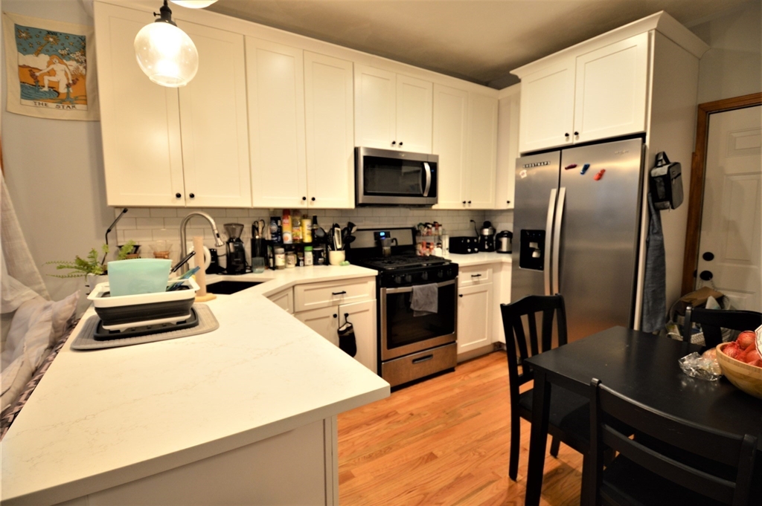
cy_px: 253
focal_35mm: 15
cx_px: 381
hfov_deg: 100.4
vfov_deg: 77.2
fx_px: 317
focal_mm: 10
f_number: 3.5
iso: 400
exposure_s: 1/25
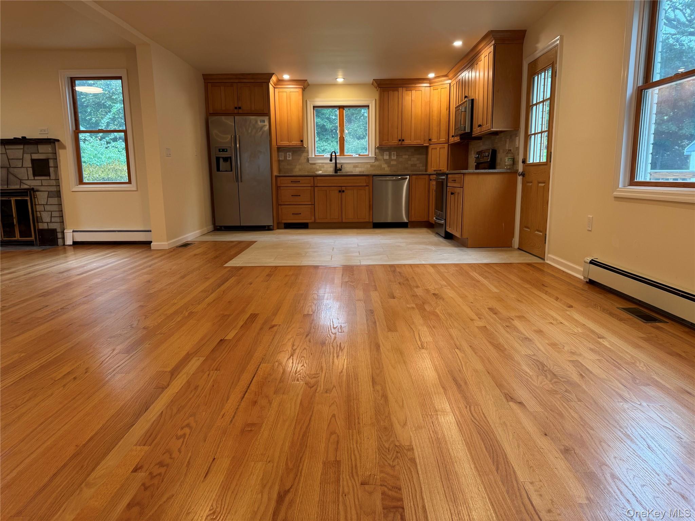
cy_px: 260
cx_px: 348
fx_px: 482
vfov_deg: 56.8
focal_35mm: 24
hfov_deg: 71.6
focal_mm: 6.76
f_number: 1.78
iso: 125
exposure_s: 1/60
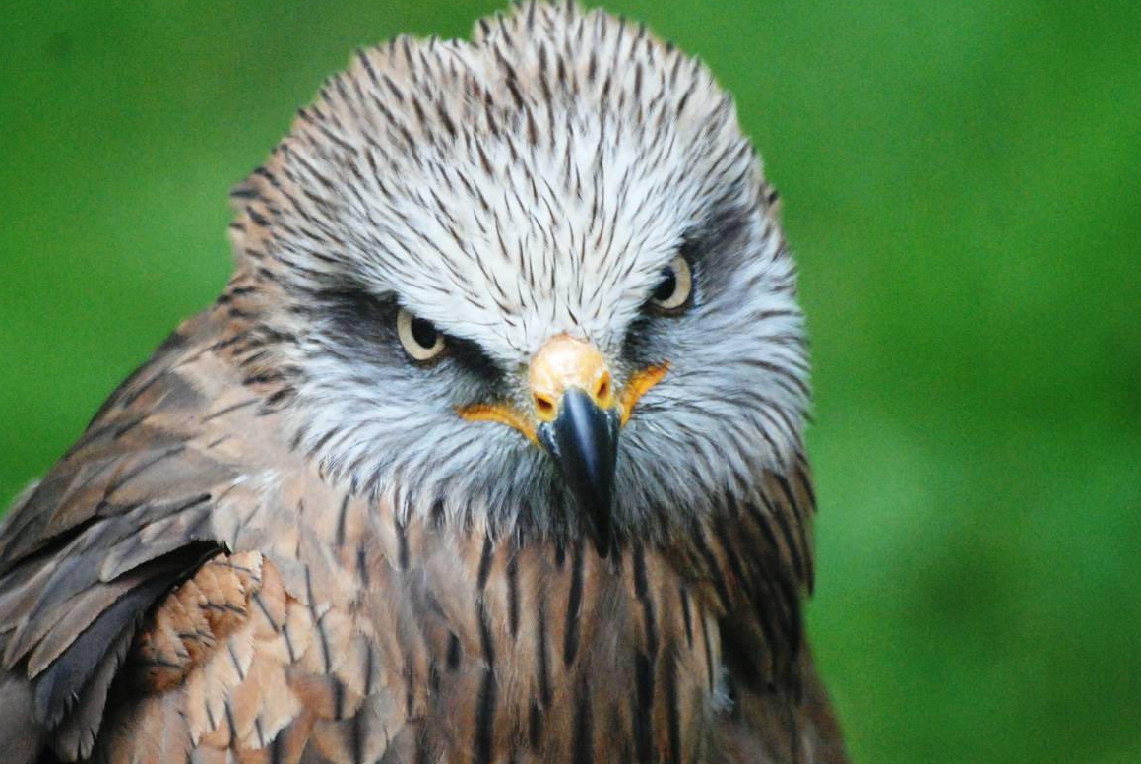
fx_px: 19707
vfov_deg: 2.2
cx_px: 522
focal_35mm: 621
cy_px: 327
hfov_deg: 3.3
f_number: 5.6
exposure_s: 1/800
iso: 1600
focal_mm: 300
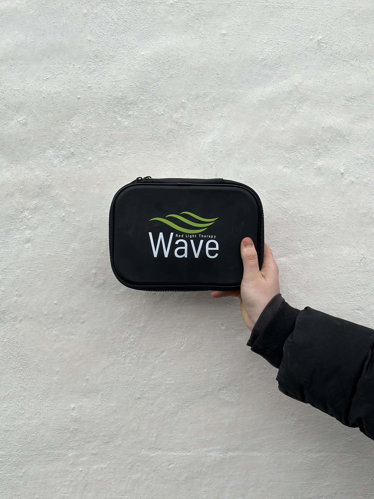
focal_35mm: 48
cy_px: 250
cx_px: 187
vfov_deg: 39.7
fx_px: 691
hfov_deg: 30.3
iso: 80
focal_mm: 6.86
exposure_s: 1/121
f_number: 1.78
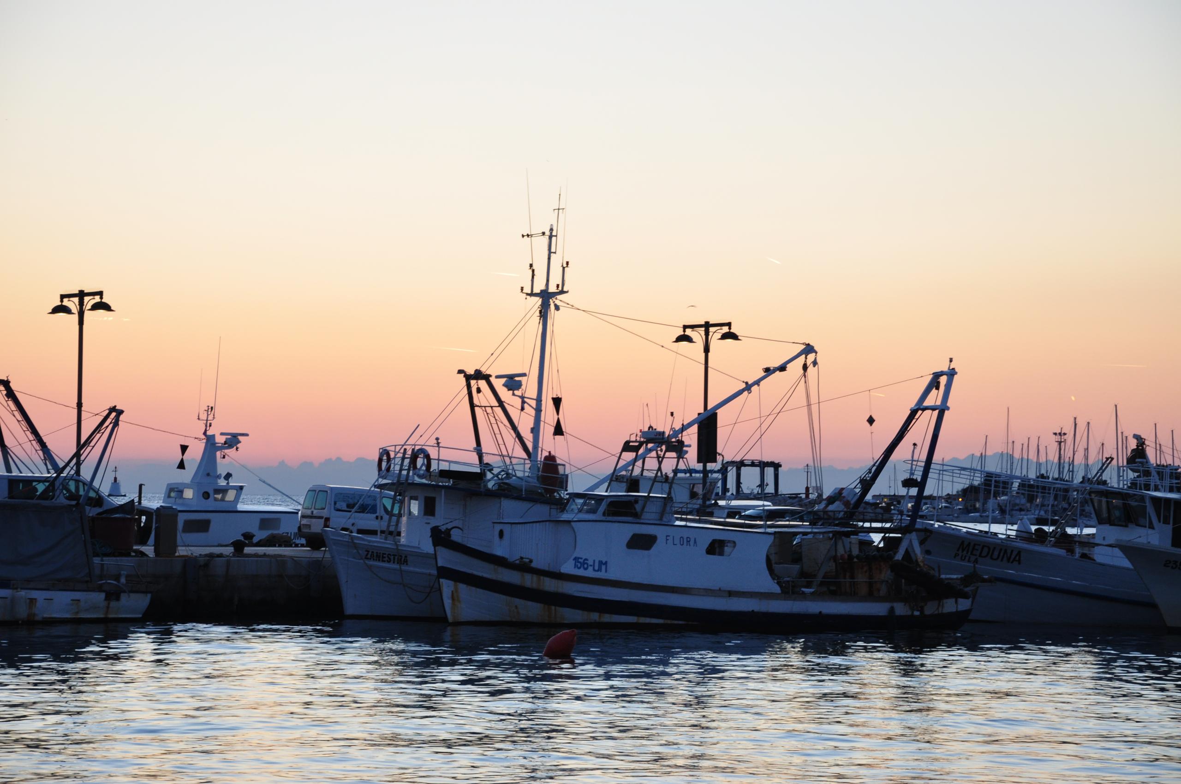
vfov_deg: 10.7
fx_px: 4177
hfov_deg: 16.1
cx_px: 590
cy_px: 392
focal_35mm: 128
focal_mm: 85
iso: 400
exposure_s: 1/60
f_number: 8
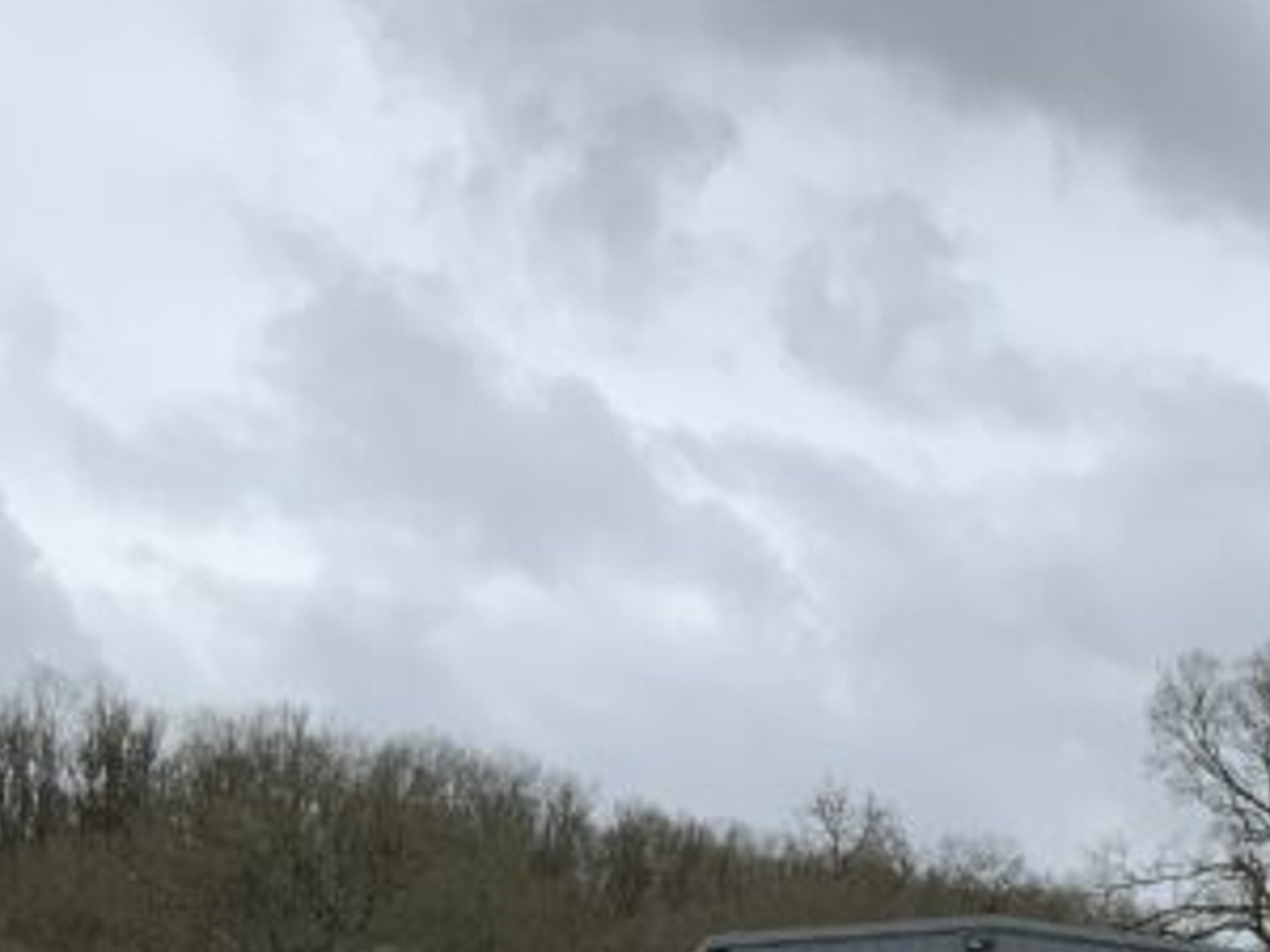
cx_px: 1456
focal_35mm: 99
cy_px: 1426
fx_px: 3632
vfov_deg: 14.0
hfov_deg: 18.9
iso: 16
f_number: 1.8
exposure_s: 1/978
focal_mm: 3
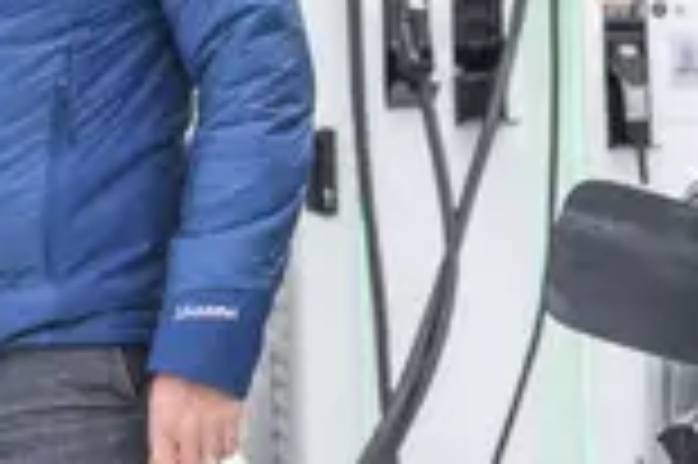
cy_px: -20
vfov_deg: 8.1
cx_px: -9
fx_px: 3254
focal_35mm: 168
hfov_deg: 12.1
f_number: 4
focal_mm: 52
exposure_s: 1/320
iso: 50
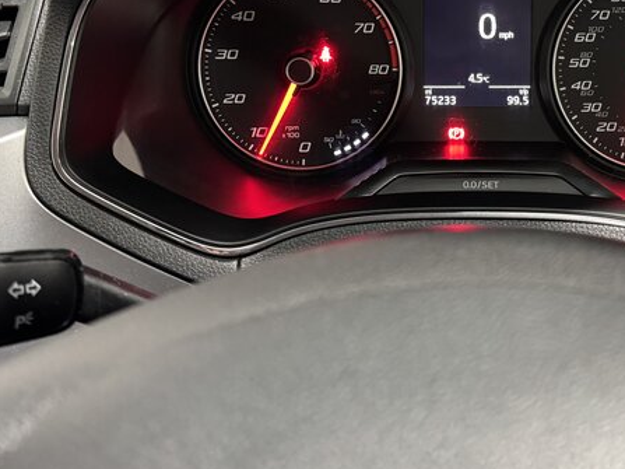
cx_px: 442
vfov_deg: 33.0
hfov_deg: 42.9
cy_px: 123
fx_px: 776
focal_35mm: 43
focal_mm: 6.76
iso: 1600
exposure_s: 1/20
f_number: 1.78
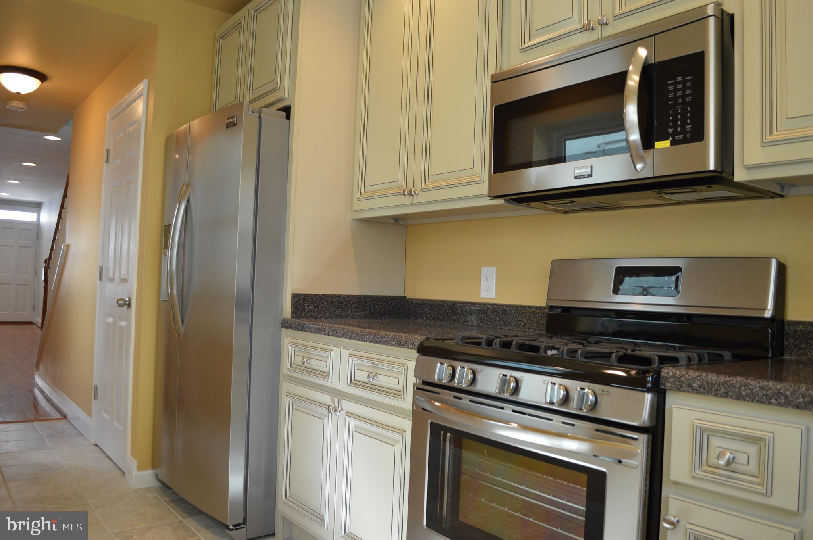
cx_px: 406
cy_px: 270
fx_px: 609
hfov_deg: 67.4
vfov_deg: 47.8
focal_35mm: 27
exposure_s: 1/60
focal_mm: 18
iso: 560
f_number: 3.5
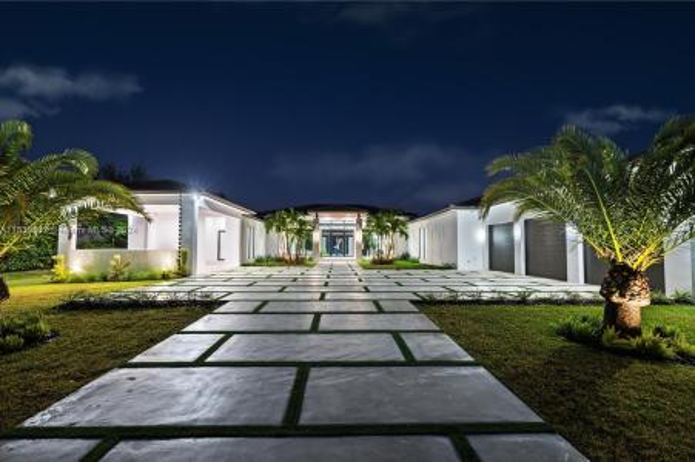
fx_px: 270
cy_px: 231
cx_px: 348
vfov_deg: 81.1
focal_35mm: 14
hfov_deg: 104.3
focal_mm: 14
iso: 200
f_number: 4.5
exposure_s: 1/1.67
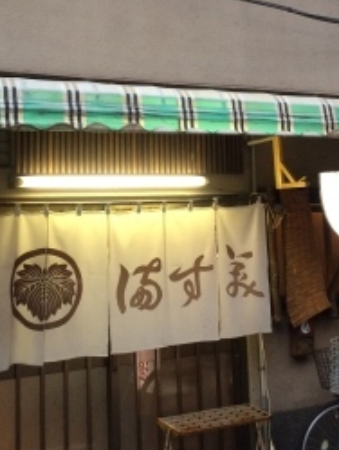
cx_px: 199
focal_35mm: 58
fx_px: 756
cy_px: 130
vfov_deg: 32.7
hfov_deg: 25.2
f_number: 2.2
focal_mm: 4.15
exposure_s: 1/30
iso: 160
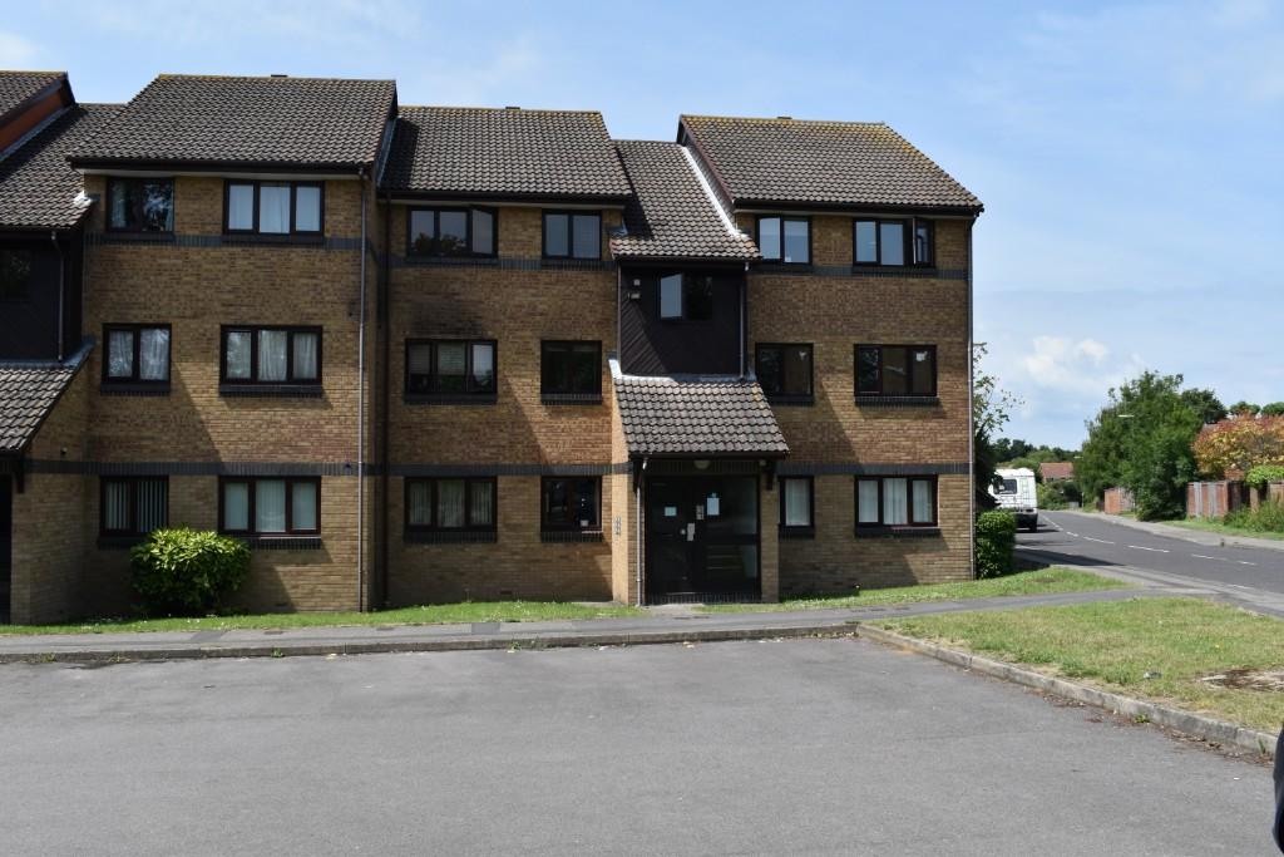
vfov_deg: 40.0
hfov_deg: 57.2
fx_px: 1177
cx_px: 642
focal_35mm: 33
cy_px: 428
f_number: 10
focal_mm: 22
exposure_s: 1/400
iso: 200
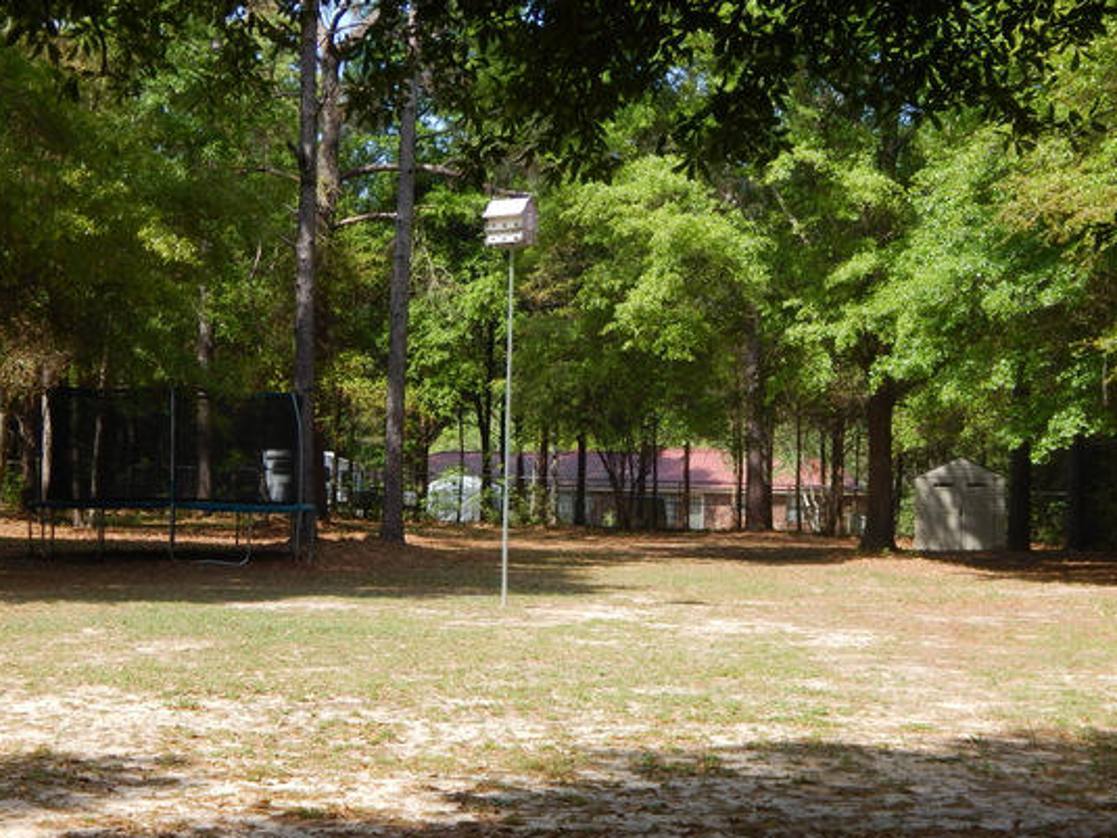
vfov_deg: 20.2
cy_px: 382
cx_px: 507
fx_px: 2355
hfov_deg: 26.7
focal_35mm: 73
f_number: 4
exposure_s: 1/400
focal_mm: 10.9
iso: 125
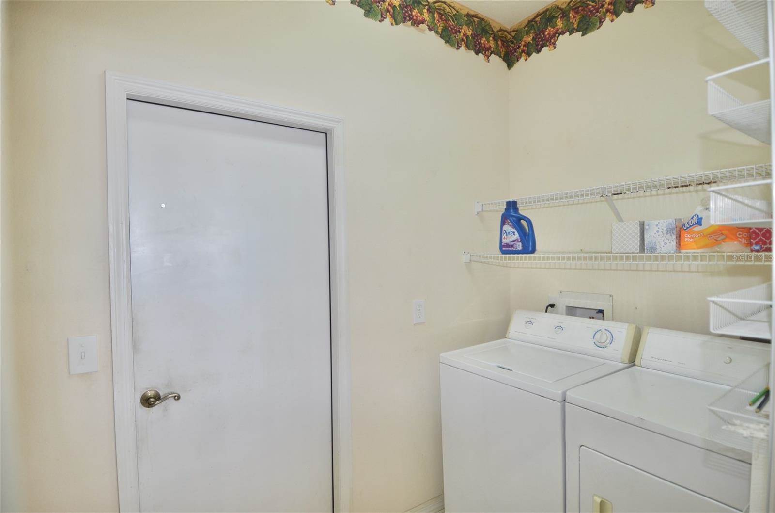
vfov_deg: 36.7
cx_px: 388
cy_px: 256
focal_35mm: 36
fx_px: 773
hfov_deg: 53.2
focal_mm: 24
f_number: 4
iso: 360
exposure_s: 1/60
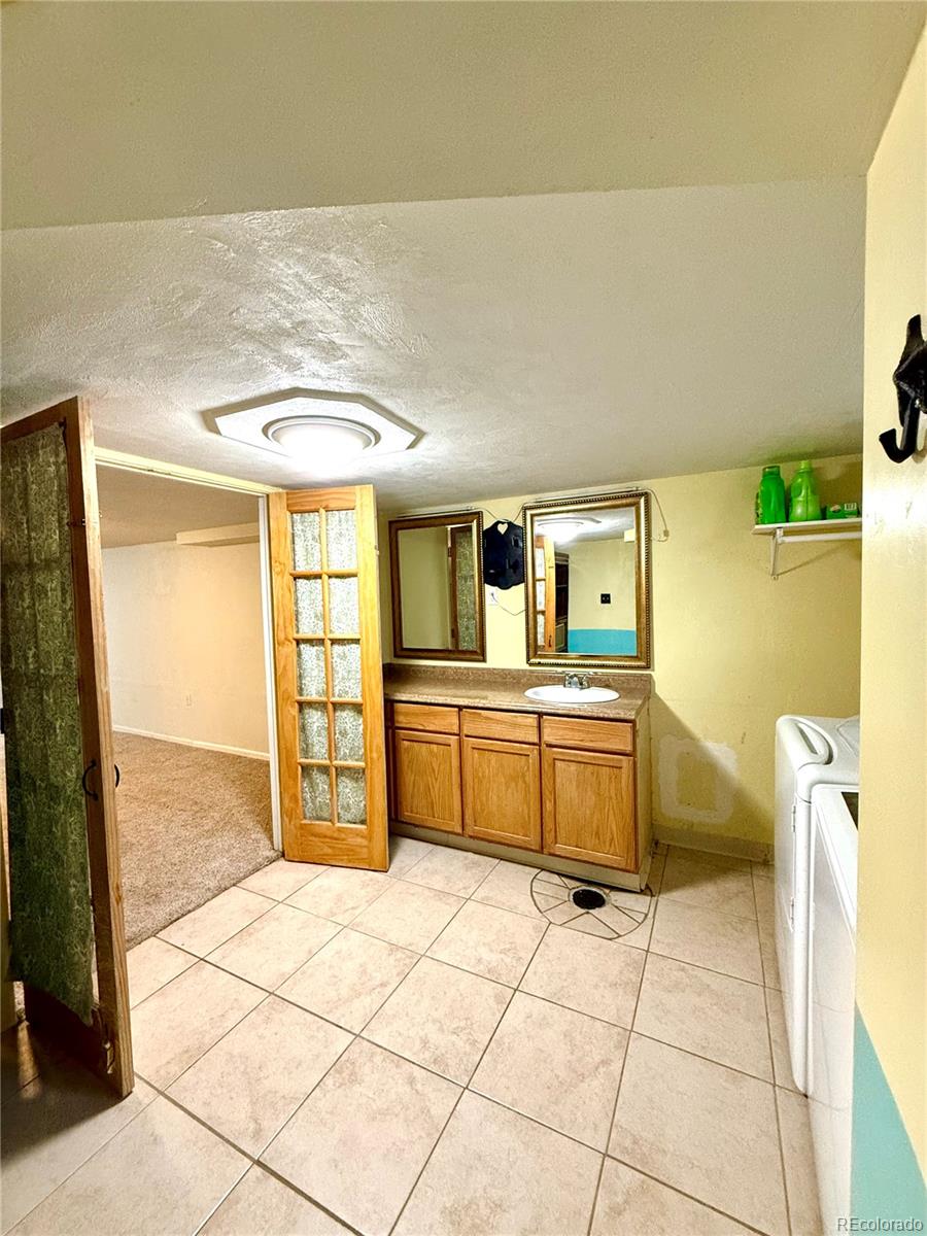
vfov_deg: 102.1
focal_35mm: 14
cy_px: 618
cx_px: 464
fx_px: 500
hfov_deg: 85.7
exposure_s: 1/60
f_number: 2.2
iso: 640
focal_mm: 2.22
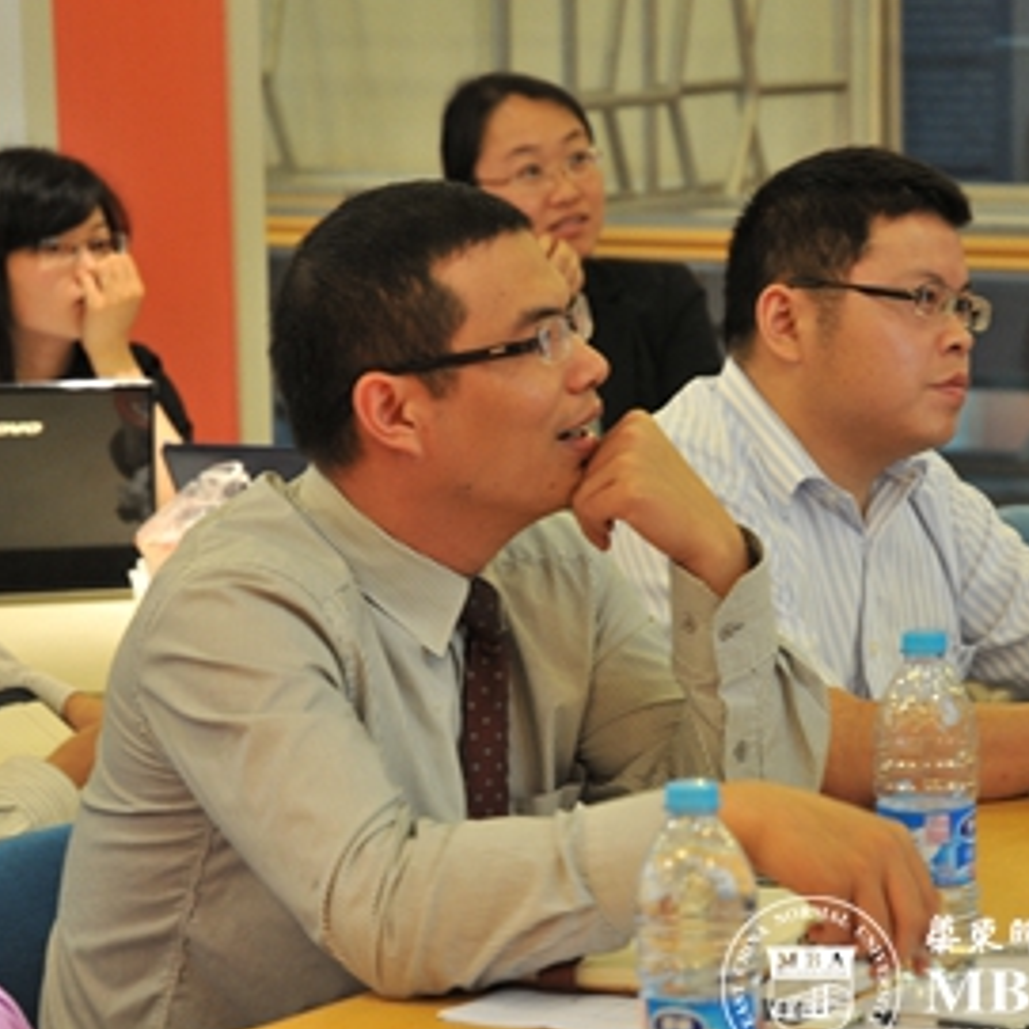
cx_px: 585
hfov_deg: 11.8
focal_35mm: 148
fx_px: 4977
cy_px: 526
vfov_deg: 11.8
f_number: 4.5
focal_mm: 70
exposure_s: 1/15
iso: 400
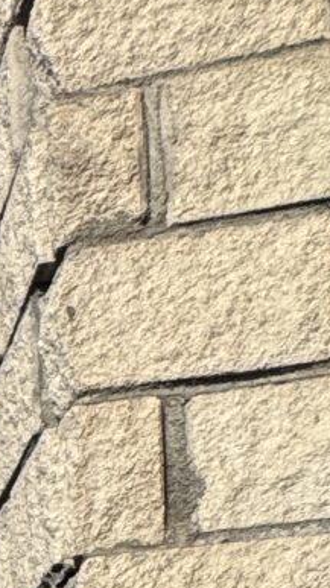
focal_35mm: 101
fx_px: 1575
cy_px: 1048
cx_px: -972
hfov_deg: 7.9
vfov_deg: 17.4
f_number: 2.2
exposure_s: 1/3106
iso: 50
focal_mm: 2.22
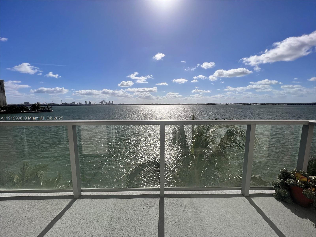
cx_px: 158
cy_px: 118
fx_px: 119
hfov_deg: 106.2
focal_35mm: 13
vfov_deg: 89.9
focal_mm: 1.57
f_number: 1.8
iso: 32
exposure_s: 1/6135
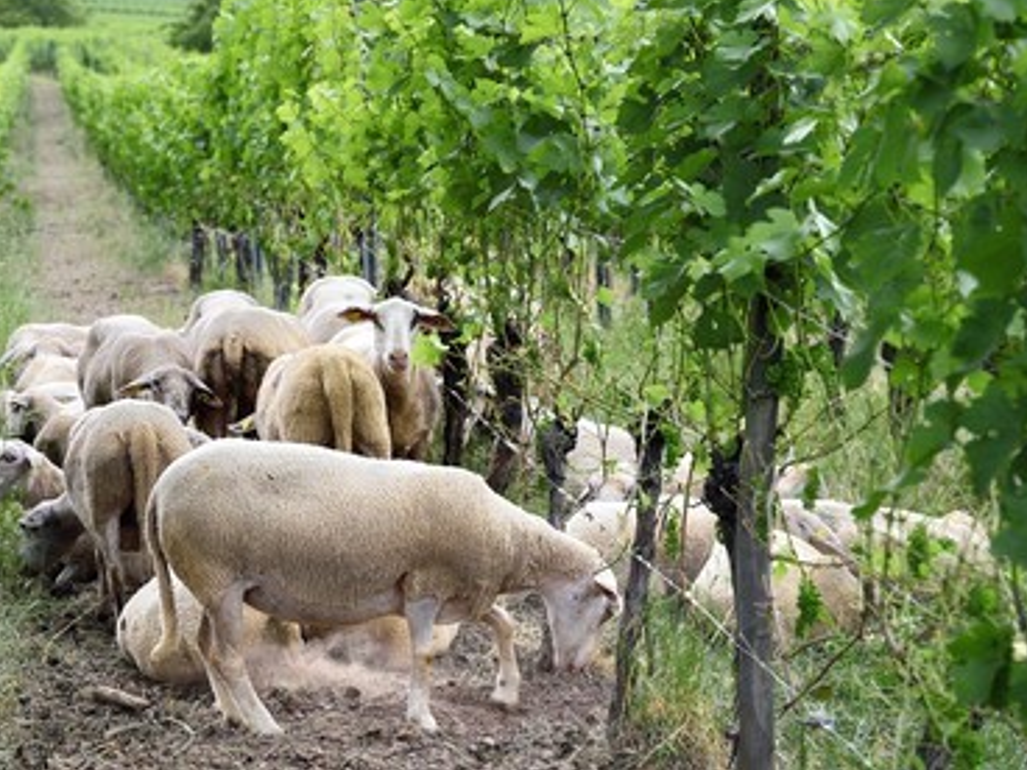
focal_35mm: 115
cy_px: 385
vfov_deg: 12.9
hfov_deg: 17.1
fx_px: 3412
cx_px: 481
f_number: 7.1
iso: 400
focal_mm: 105
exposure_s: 1/320
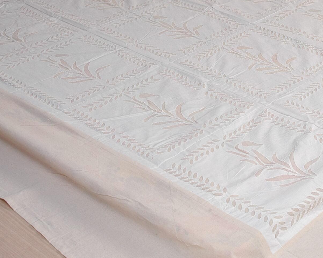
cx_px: 279
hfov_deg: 25.7
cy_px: 67
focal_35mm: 72
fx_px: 688
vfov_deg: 21.1
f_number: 10
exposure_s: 1/180
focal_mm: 24
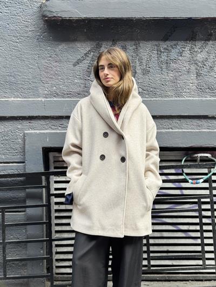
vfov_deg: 39.6
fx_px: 399
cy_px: 144
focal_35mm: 48
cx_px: 108
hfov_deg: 30.3
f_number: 1.78
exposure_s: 1/298
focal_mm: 6.76
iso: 64
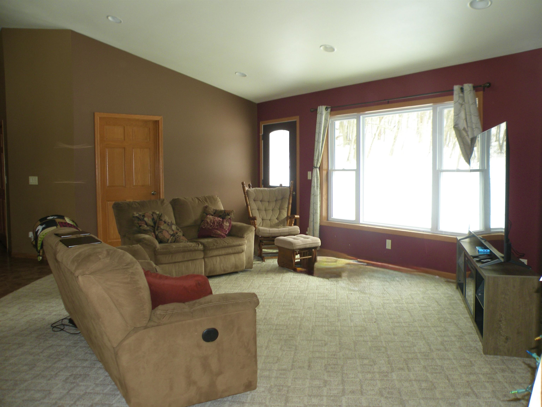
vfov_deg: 51.4
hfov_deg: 65.3
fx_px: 423
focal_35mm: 27
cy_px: 204
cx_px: 271
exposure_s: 1/48.1
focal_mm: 4.7
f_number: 2.8
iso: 72
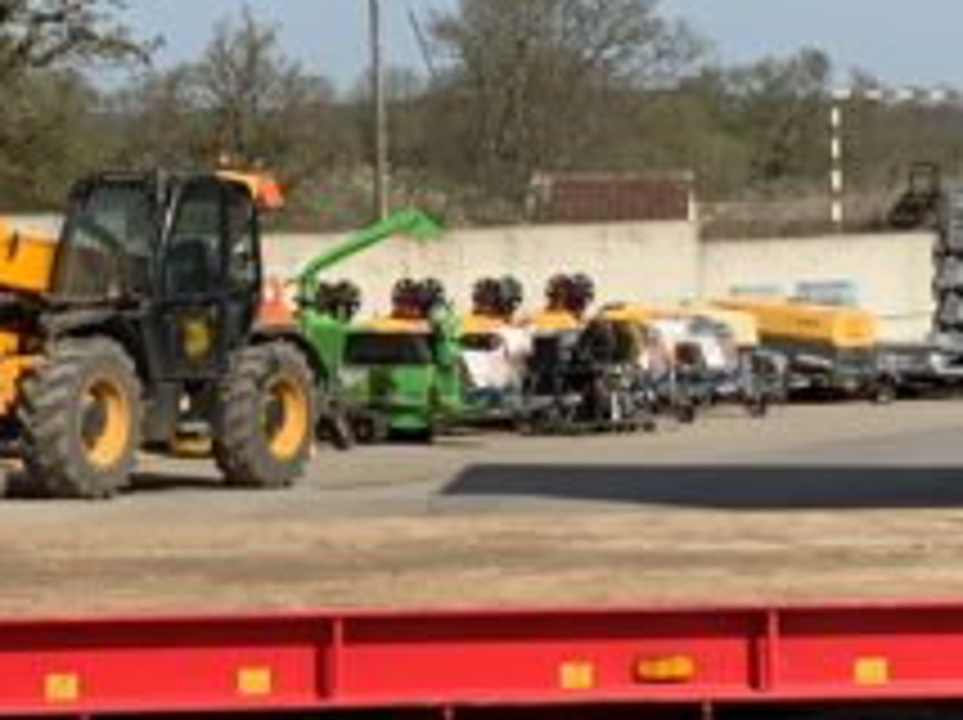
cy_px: 256
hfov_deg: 14.1
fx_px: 3863
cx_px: 176
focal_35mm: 139
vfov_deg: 10.6
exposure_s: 1/2141
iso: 16
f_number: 1.8
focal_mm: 3
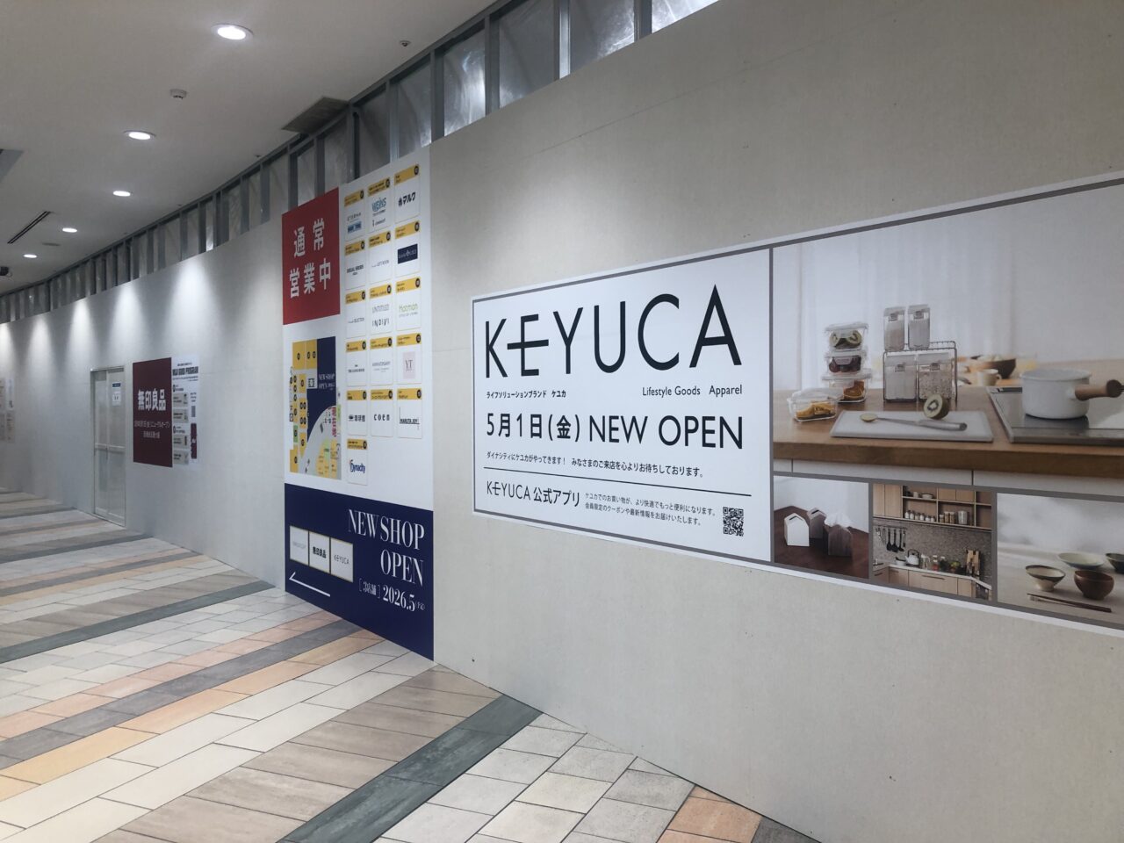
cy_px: 422
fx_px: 909
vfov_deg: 49.7
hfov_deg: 63.4
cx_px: 562
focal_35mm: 28
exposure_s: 1/50
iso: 32
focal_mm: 4
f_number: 1.8
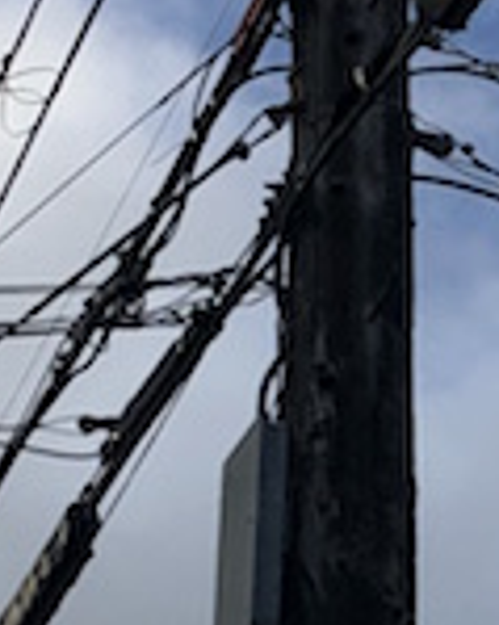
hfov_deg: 8.3
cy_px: 621
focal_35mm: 183
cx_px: 696
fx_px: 3382
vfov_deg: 10.5
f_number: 1.8
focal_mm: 3.99
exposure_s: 1/2024
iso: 20
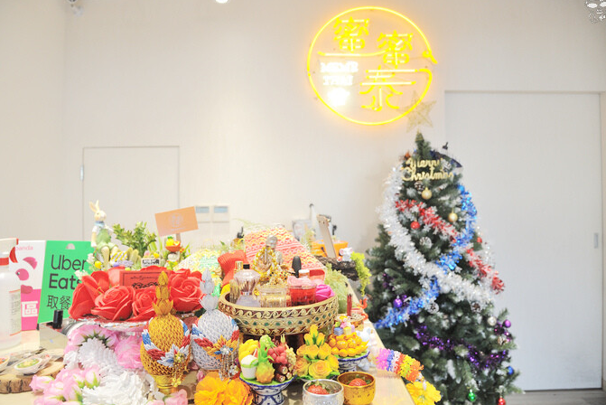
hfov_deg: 71.5
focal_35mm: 25
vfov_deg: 51.3
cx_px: 300
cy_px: 199
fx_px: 421
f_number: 5.6
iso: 1000
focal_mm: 24
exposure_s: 1/100
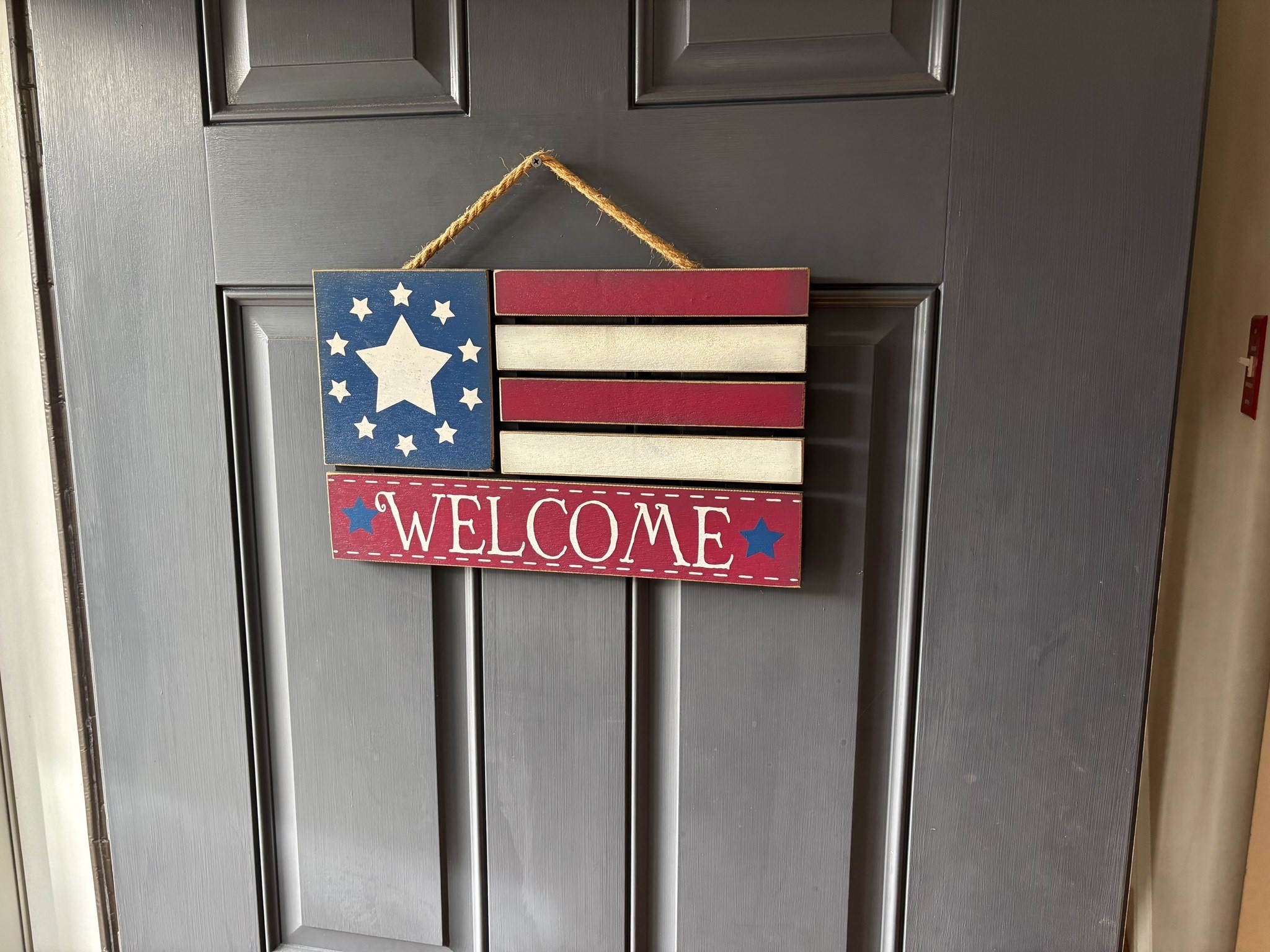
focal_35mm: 26
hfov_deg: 67.3
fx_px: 954
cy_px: 476
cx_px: 635
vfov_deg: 53.1
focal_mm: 5.96
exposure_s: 1/60
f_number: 1.6
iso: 160
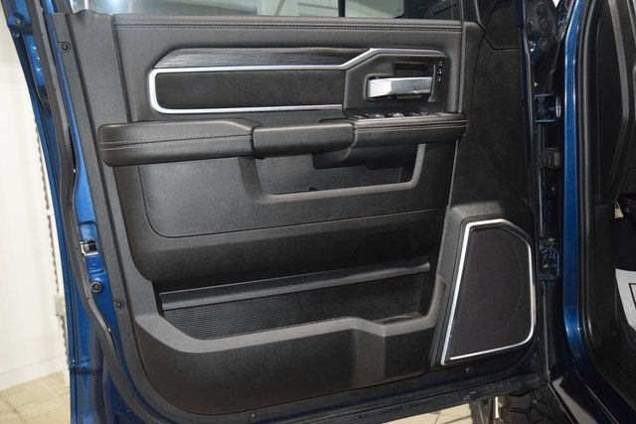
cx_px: 318
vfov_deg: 40.0
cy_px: 212
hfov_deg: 57.2
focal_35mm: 33
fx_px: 583
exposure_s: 1/125
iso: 3200
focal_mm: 22
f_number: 3.5
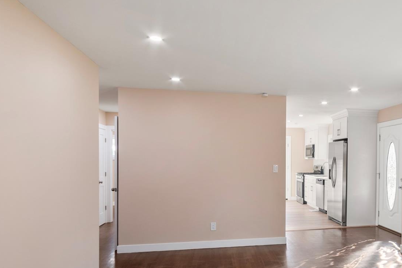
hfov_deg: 62.1
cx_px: 297
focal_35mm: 28
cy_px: 177
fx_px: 313
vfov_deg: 45.7
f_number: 10
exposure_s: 1/5
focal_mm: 10
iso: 100
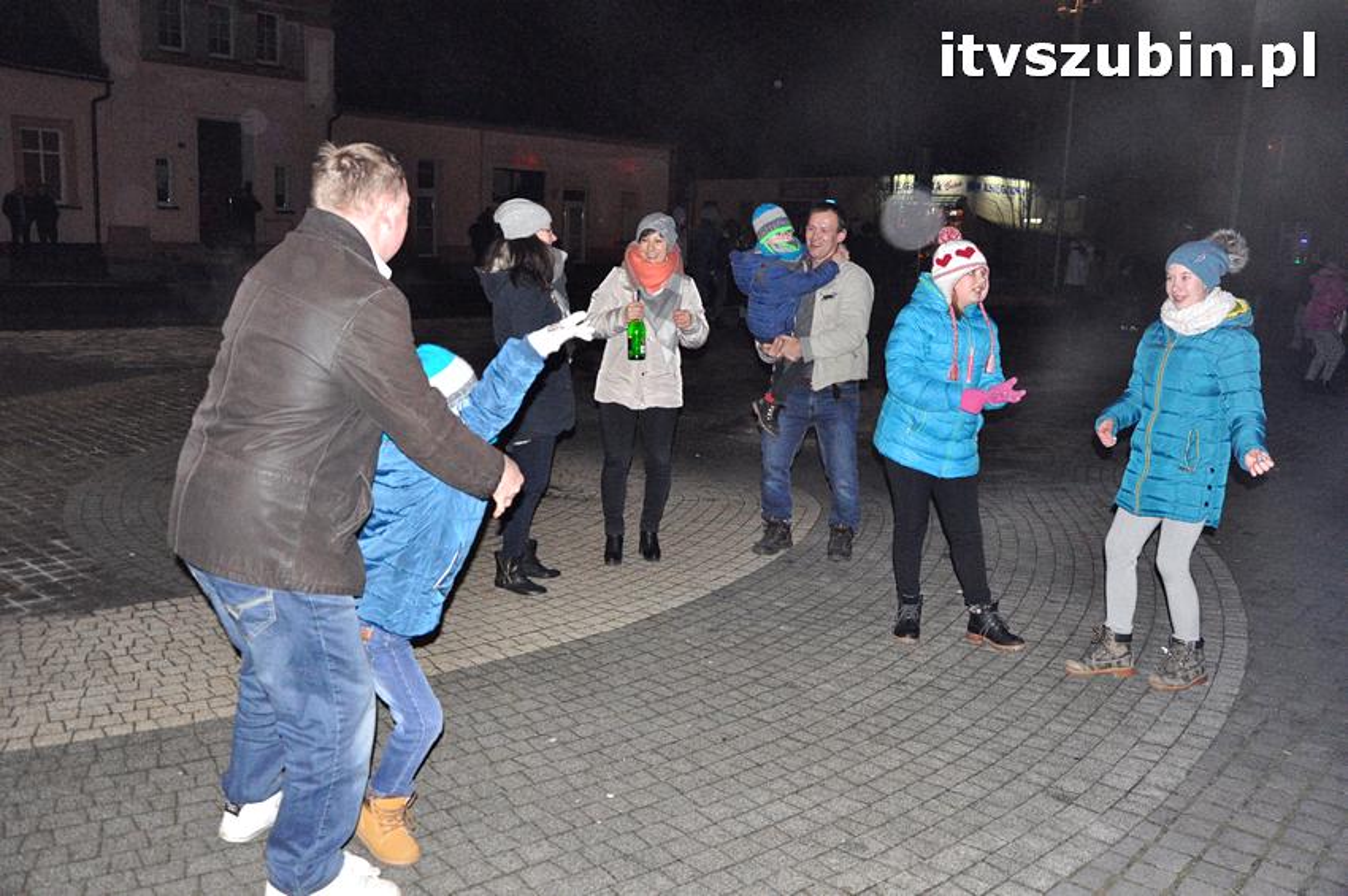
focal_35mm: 32
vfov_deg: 41.6
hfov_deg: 59.5
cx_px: 674
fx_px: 1178
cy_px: 448
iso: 3200
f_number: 5.6
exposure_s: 1/60
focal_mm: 21
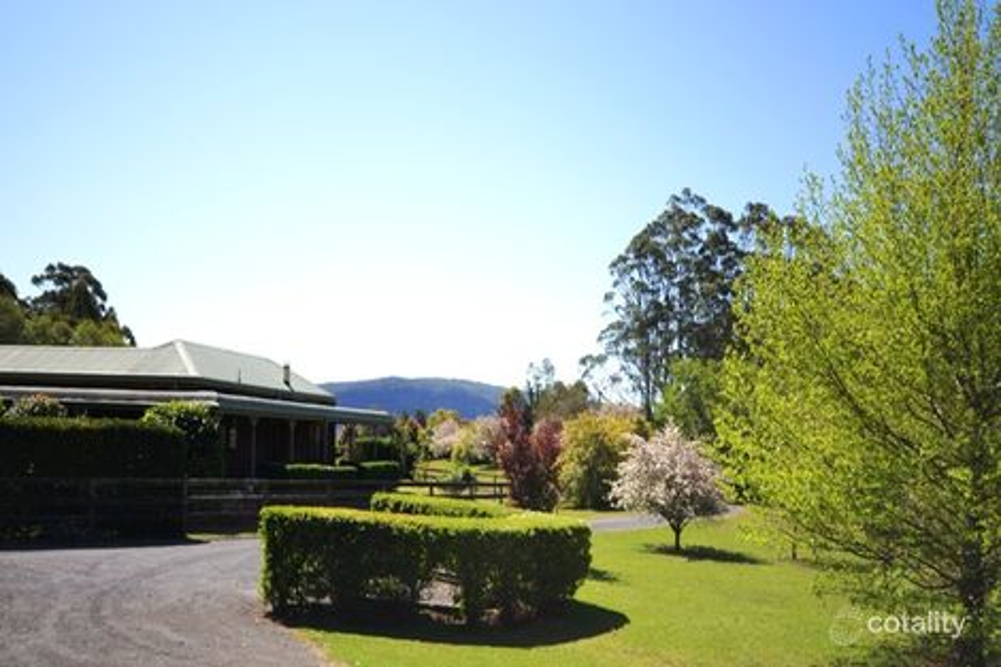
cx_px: 500
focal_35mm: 30
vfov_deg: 43.6
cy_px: 334
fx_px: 834
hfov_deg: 61.9
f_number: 5.6
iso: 100
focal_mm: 20
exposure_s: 1/200
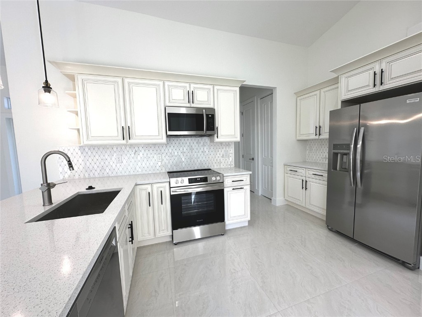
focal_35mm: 14
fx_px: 171
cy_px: 158
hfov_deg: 102.1
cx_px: 211
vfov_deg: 85.7
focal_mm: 2.22
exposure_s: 1/120
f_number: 2.2
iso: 64
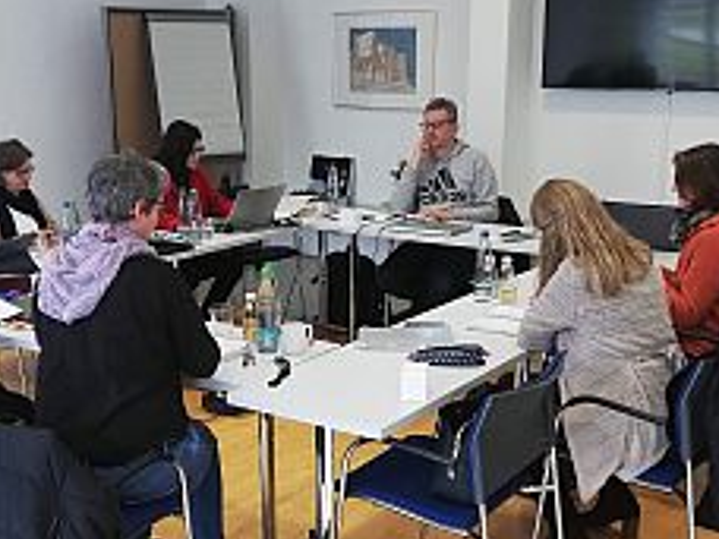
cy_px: 402
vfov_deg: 35.2
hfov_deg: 46.6
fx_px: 831
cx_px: 293
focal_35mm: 40
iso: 250
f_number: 2.2
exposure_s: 1/33.3
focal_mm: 3.81
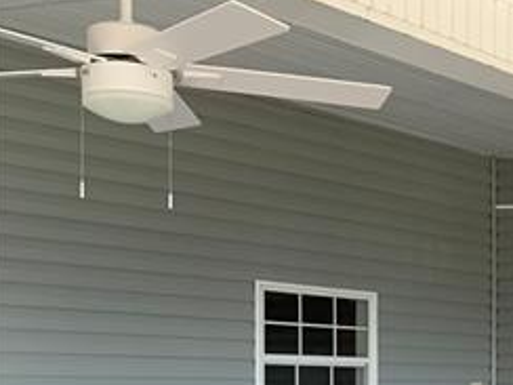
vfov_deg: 18.7
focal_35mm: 76
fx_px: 1126
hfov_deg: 22.9
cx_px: 664
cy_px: 419
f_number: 1.8
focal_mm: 3
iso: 16
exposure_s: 1/264
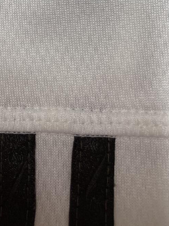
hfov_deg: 20.9
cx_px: 0
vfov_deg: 25.8
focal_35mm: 68
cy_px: -40
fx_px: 443
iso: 64
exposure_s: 1/50
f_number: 1.8
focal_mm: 3.99
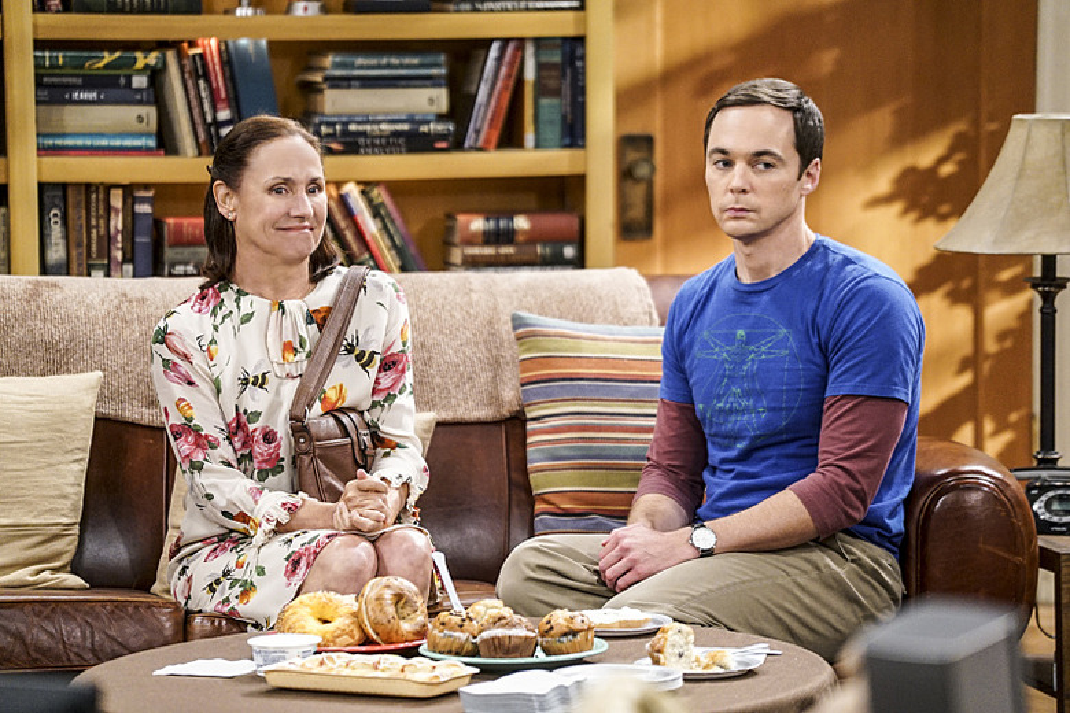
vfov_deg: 7.2
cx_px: 535
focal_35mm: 192
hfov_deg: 10.7
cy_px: 356
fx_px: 5706
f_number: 4
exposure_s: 1/160
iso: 3200
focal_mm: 192
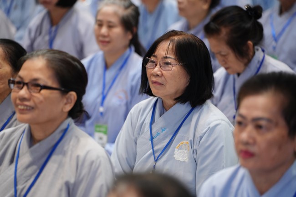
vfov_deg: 10.4
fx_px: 1085
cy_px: 98
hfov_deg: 15.5
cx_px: 148
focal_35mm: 132
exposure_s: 1/160
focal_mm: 132
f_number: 2.8
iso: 2000
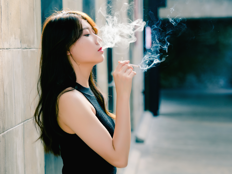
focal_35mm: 134
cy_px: 87
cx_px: 116
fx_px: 898
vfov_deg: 11.1
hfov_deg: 14.7
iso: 200
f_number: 2.8
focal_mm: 67
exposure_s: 1/320
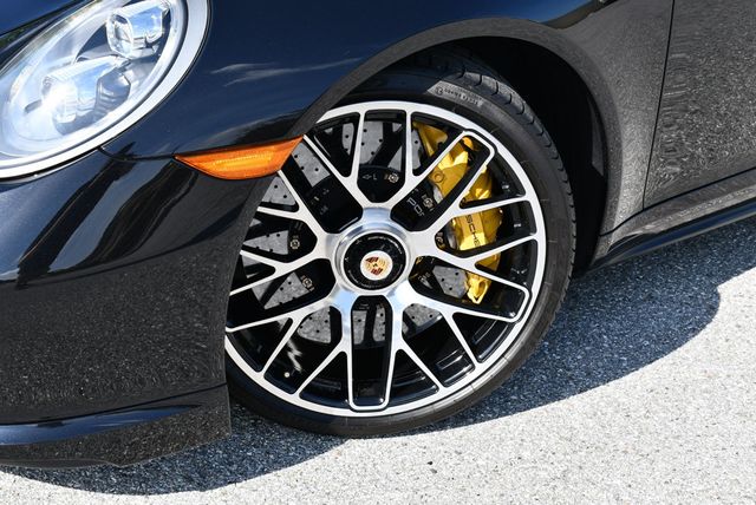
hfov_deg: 31.4
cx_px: 378
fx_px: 1345
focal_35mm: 64
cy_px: 252
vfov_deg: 21.3
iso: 180
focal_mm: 32
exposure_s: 1/250
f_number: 8
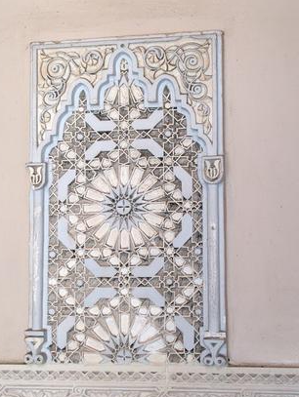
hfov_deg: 23.3
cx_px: 136
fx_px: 724
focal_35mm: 63
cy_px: 217
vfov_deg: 30.7
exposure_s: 1/100
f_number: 2.8
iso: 200
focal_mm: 12
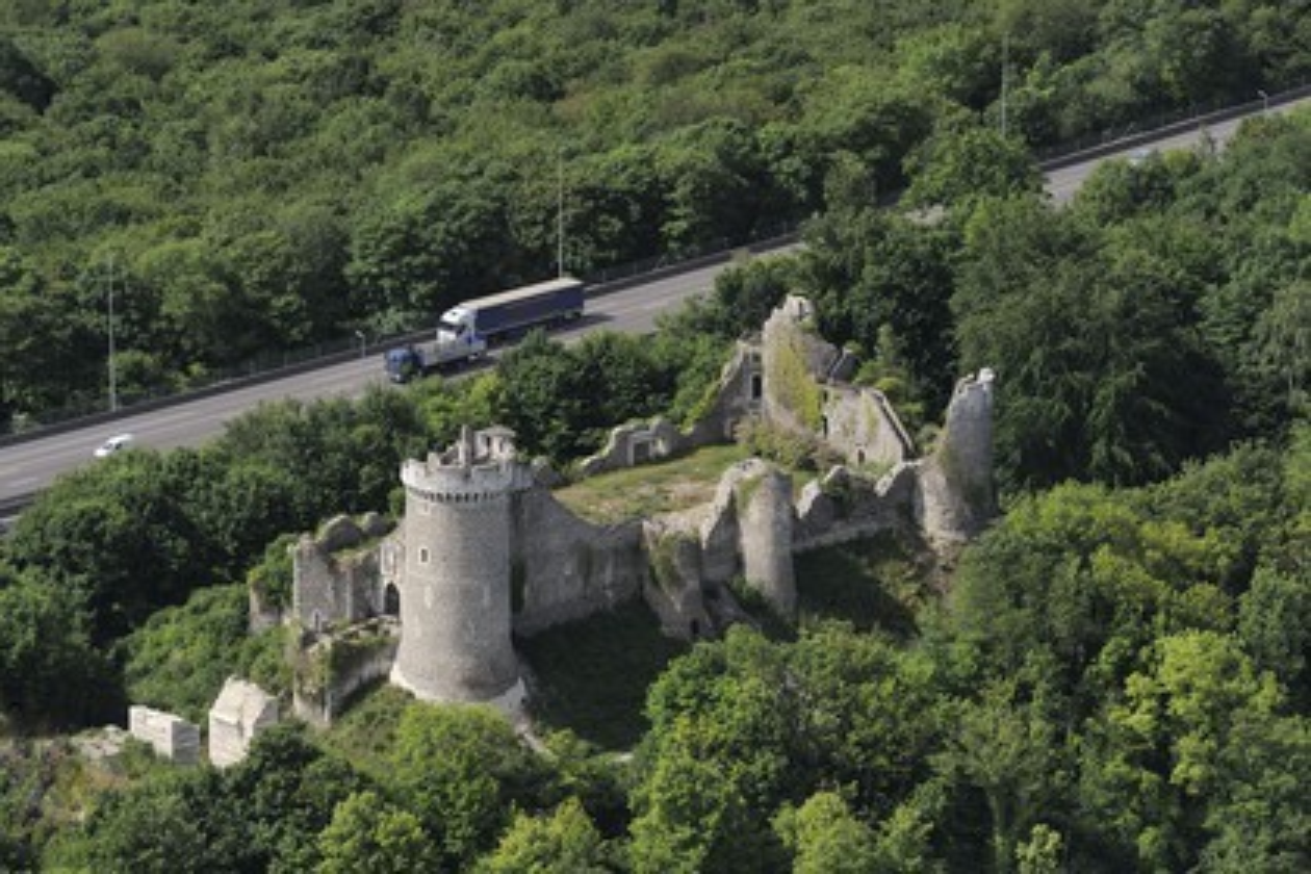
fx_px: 6919
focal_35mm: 190
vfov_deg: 7.2
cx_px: 656
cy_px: 437
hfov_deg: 10.8
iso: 400
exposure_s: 1/500
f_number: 10
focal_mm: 190
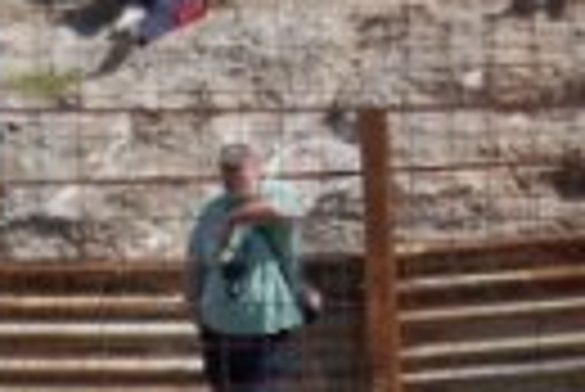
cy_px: 924
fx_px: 4799
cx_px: 230
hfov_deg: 7.0
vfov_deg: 4.6
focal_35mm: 295
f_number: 4.8
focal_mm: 40
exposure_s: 1/1000
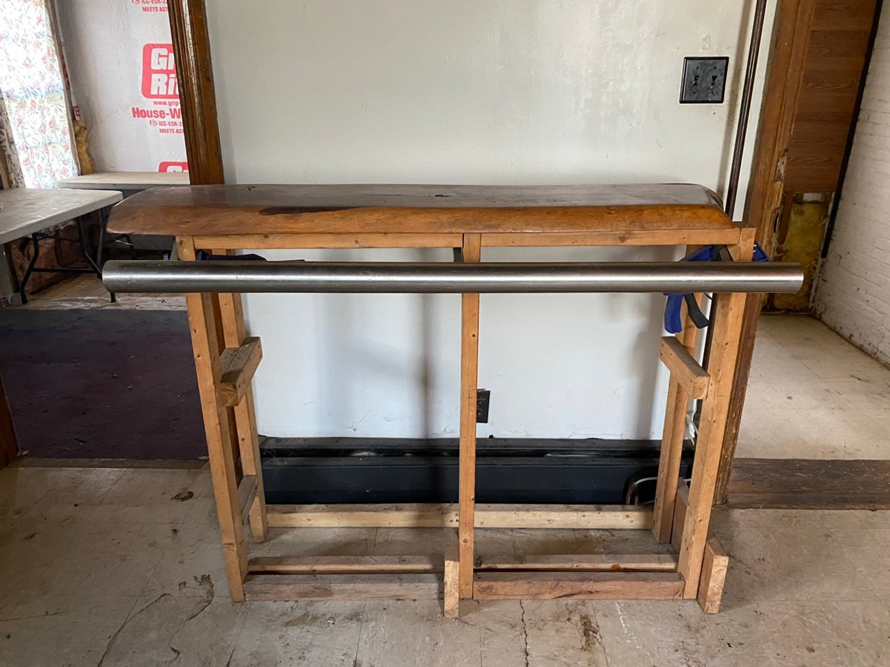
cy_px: 334
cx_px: 445
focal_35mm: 26
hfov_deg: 67.3
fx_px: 669
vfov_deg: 53.1
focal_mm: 4.25
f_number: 1.8
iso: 500
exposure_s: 1/60
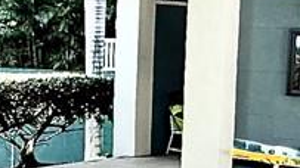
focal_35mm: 120
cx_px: 52
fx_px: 954
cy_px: 161
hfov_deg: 17.7
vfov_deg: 10.0
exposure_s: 1/198
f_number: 2.2
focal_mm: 2.22
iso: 50
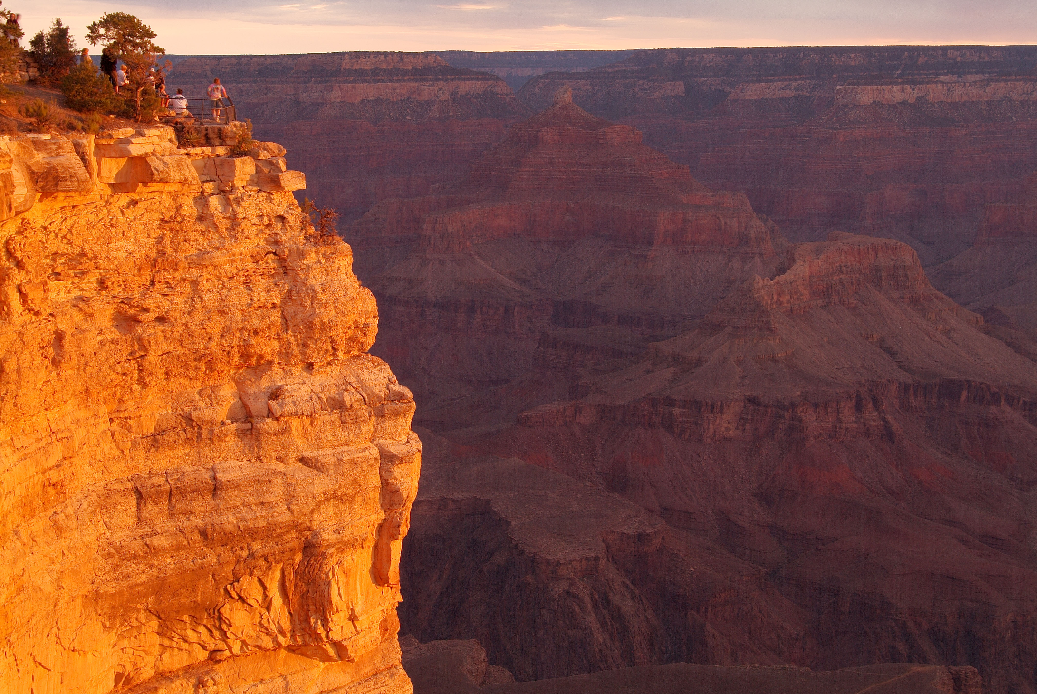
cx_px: 518
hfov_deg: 33.4
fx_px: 1730
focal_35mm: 60
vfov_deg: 22.7
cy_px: 347
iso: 100
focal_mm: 40
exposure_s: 1/1.5
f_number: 16
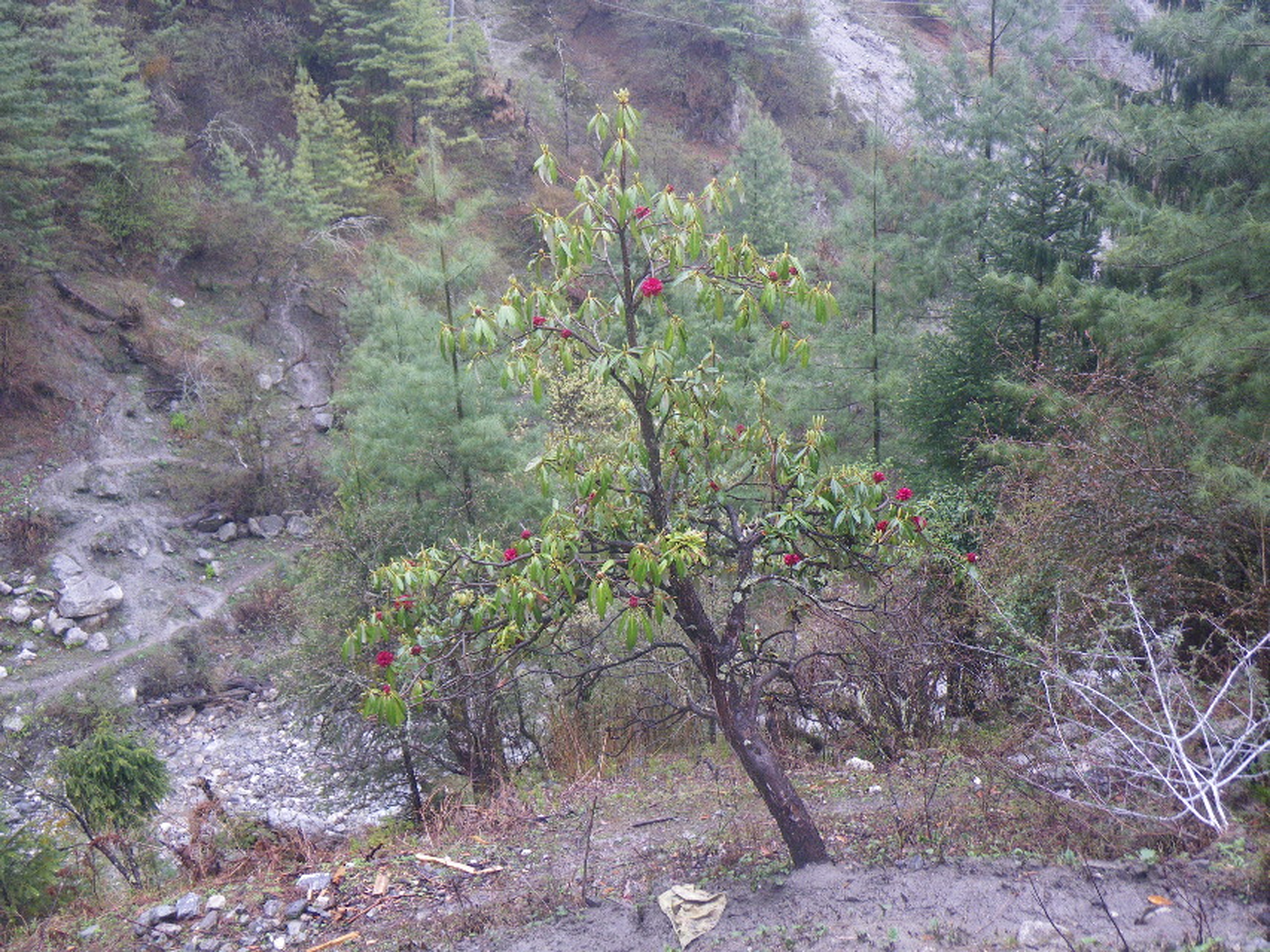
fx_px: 1248
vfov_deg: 41.8
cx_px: 635
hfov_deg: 54.0
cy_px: 476
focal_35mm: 34
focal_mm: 6.1
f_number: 3.8
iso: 200
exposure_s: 1/50
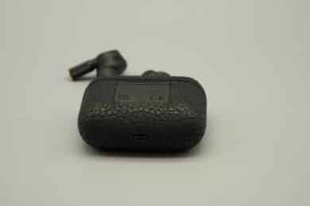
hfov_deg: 19.5
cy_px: 103
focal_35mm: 105
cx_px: 155
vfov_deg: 13.0
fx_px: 904
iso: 1000
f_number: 10
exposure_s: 1/125
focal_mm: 105
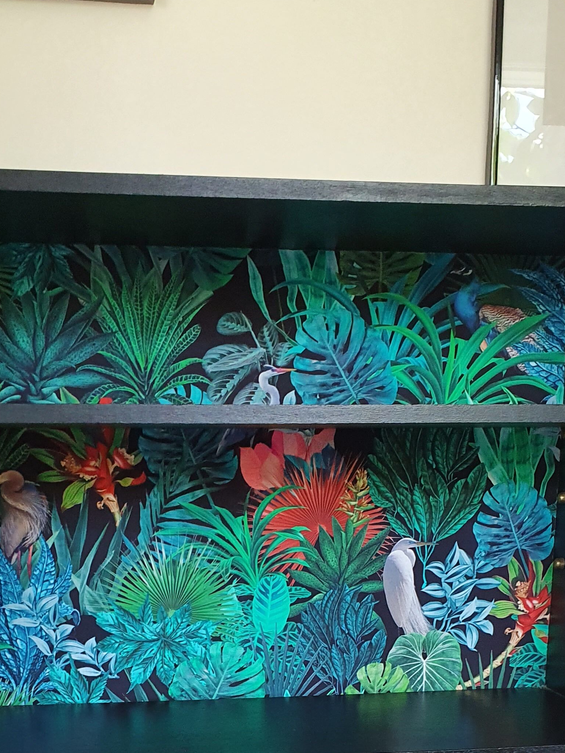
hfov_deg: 28.6
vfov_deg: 34.6
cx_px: 279
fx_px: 1110
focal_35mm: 51
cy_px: 728
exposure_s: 1/50
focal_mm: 4.32
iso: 320
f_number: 2.4
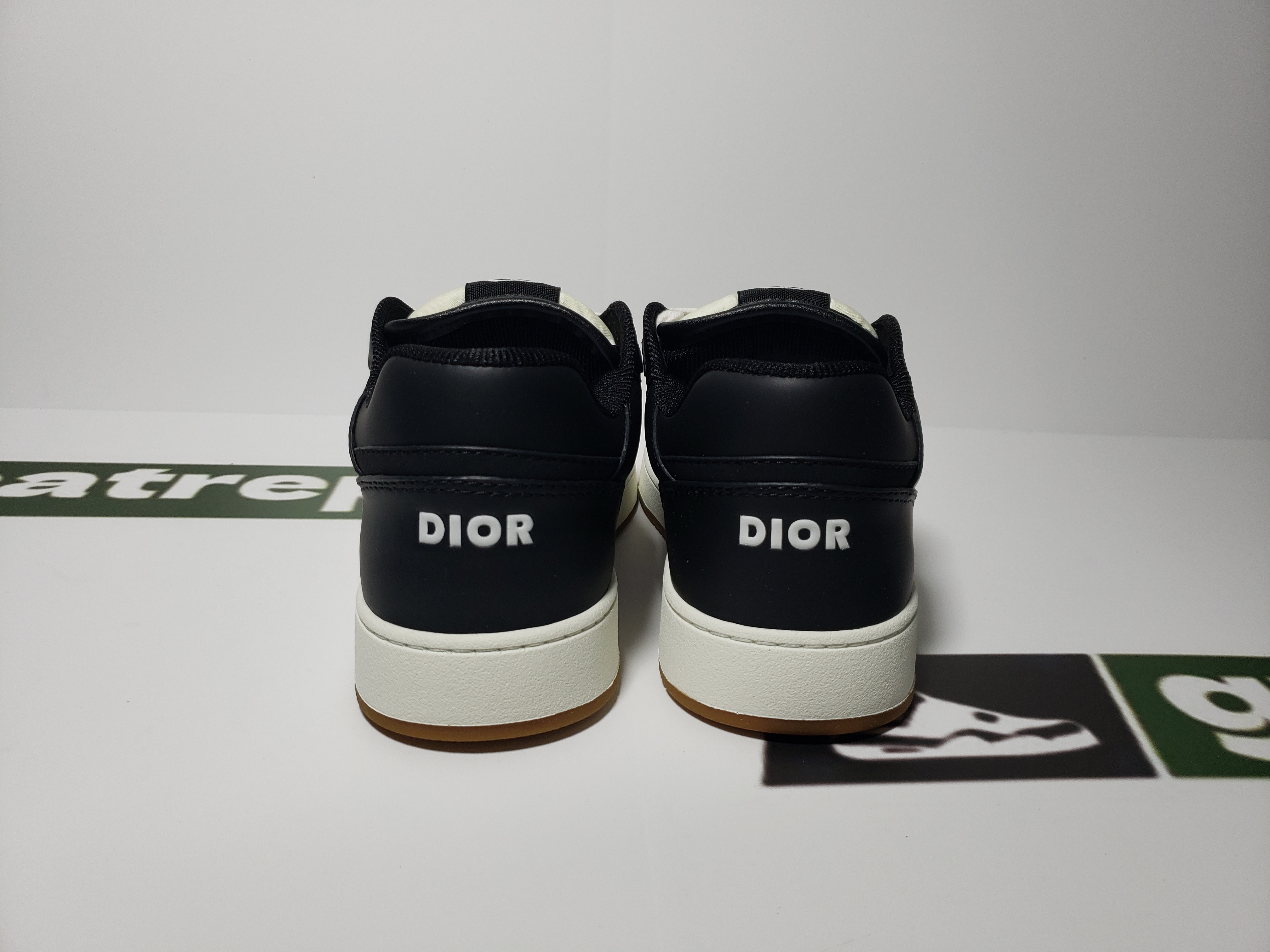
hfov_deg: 67.3
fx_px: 954
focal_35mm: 26
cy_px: 476
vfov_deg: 53.1
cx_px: 635
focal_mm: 4.3
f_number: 1.5
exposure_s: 1/608
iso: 50
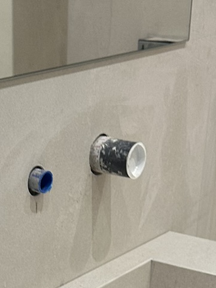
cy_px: 339
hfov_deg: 14.4
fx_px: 849
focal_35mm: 102
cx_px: 53
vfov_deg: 18.3
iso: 160
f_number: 1.78
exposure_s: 1/100
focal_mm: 6.86
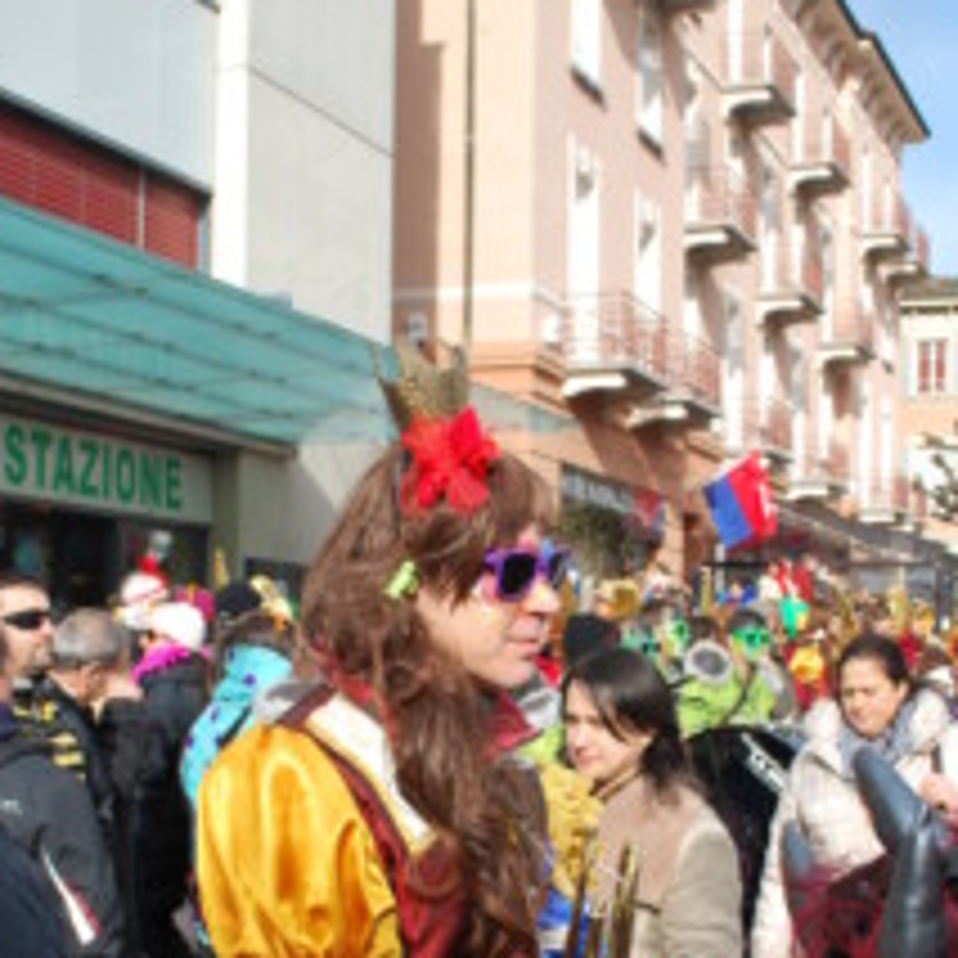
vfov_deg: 25.8
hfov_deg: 26.1
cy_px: 711
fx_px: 2067
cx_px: 470
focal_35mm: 66
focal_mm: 22
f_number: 7.1
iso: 100
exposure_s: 1/200
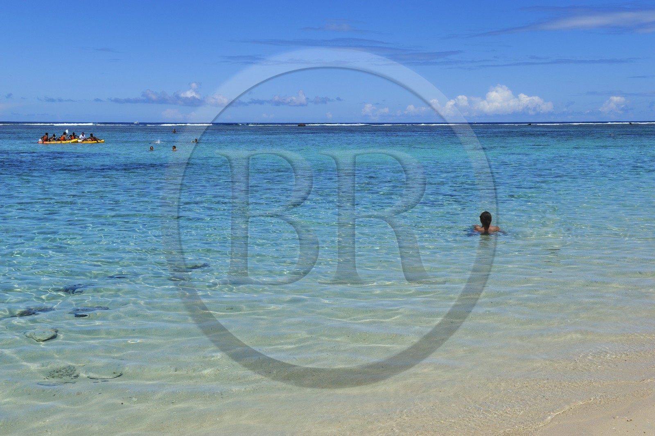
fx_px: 764
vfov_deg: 31.8
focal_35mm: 42
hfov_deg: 46.4
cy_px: 218
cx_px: 328
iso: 200
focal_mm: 42
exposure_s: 1/250
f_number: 18
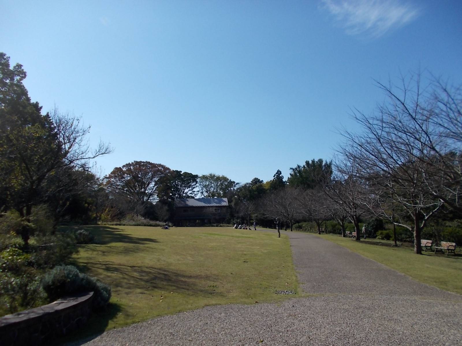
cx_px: 231
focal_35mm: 26
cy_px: 173
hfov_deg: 67.3
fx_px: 347
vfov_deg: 53.1
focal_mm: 4.6
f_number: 8
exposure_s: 1/320
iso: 80
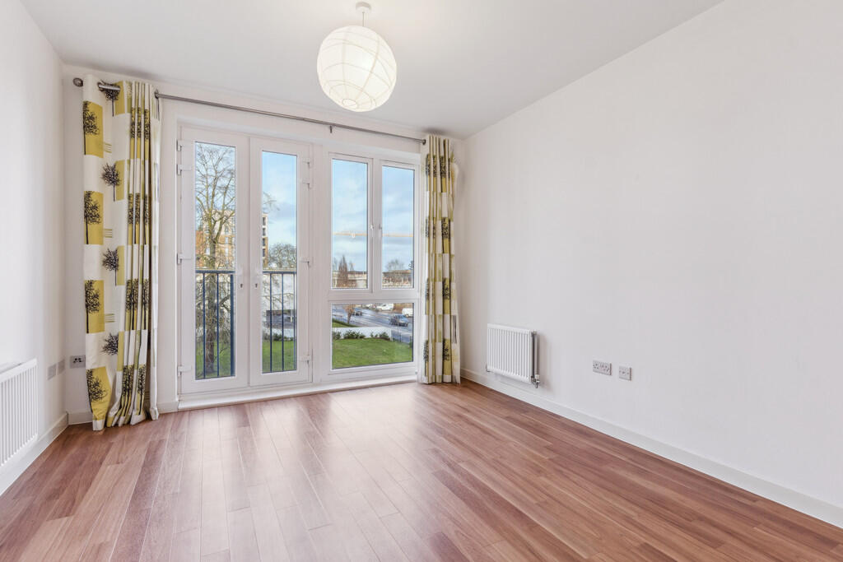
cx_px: 422
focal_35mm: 17
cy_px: 281
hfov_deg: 93.3
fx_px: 398
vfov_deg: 70.5
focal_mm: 17
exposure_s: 1/80
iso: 800
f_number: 5.6
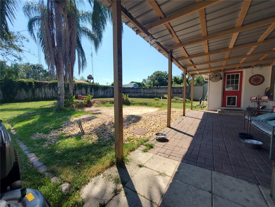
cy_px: 104
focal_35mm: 13
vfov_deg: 89.9
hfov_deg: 106.2
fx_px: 103
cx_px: 138
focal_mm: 1.8
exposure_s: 1/1047
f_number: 2.2
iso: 50
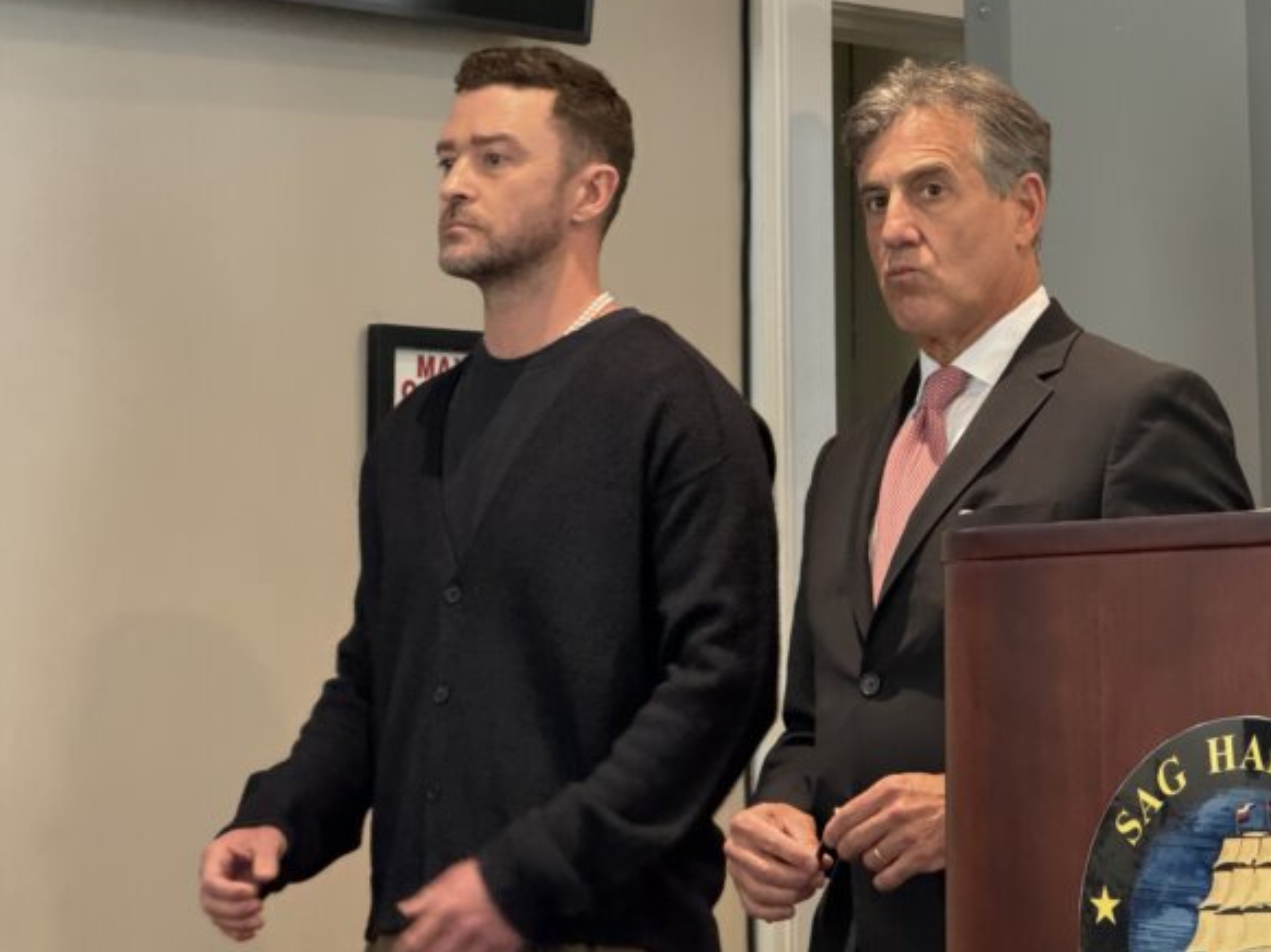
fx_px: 4550
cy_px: 466
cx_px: 617
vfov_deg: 11.9
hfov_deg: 15.9
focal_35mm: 124
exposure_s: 1/60
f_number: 2.8
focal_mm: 15.66
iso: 640
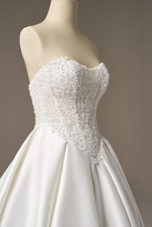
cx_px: 76
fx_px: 355
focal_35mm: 56
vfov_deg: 35.6
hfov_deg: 24.2
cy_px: 114
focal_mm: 56
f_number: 8
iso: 250
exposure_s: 1/200
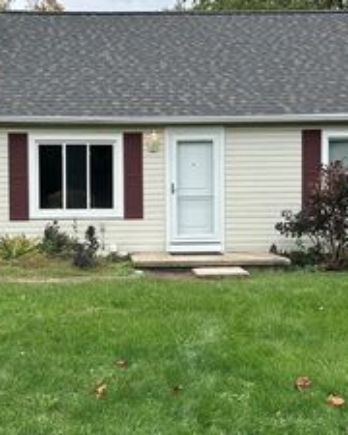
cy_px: 212
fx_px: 669
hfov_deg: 28.9
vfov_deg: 36.0
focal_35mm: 52
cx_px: 116
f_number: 1.78
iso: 80
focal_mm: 6.86
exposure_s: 1/1393
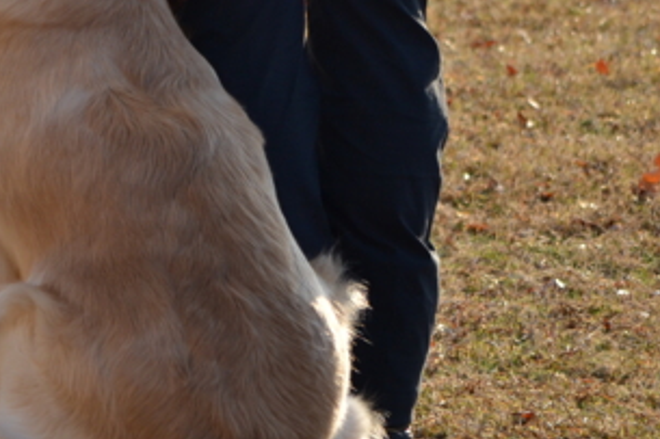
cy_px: 14
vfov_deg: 3.5
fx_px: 7201
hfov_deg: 5.2
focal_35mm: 393
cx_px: -15
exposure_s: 1/1250
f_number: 5.6
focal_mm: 100
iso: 400
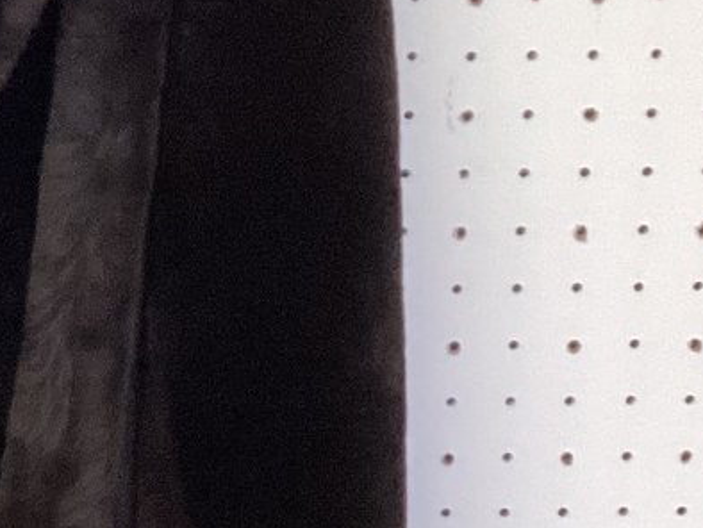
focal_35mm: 119
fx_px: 2418
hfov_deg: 15.4
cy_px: 103
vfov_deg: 12.4
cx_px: -318
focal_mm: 3.3
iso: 200
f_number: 2.4
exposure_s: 1/60
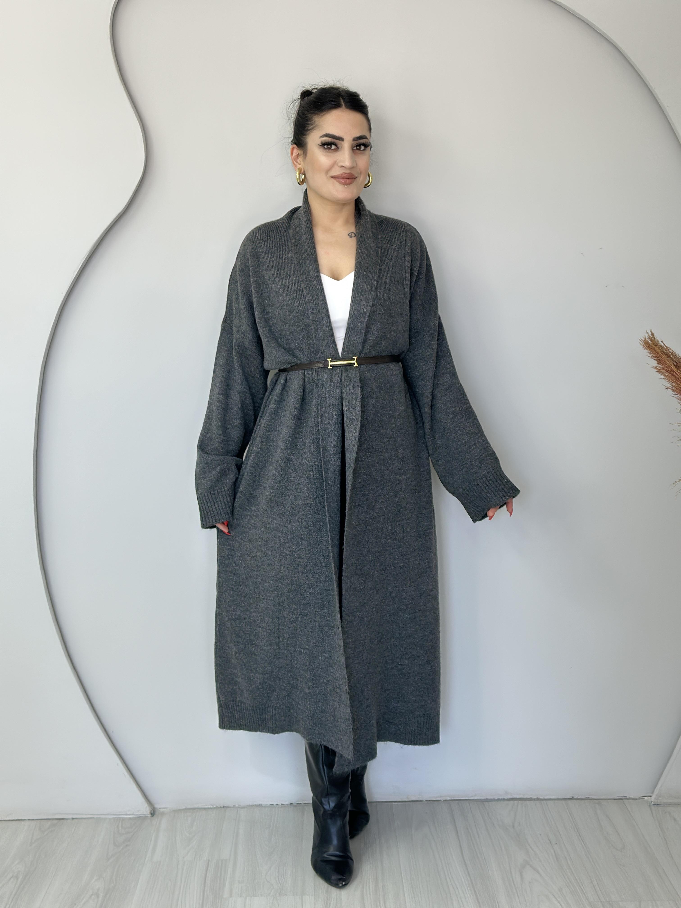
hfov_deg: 30.3
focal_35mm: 48
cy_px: 454
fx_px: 1259
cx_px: 340
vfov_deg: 39.7
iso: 80
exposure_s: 1/100
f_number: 1.78
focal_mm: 6.86
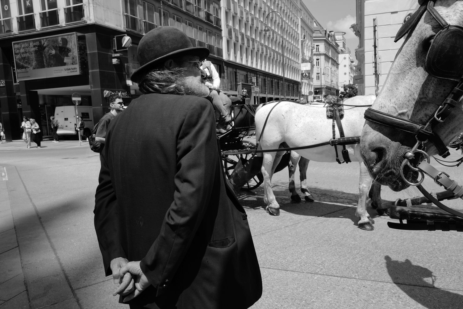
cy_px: 154
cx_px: 232
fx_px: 360
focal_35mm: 28
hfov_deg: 65.5
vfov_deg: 46.4
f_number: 14
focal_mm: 28
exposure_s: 1/320
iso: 400
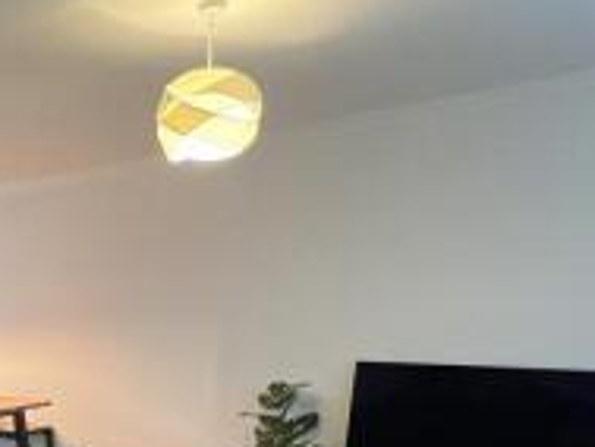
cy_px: 521
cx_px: 2
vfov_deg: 31.0
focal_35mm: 40
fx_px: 688
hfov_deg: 40.9
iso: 640
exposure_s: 1/60
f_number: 1.8
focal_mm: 1.57
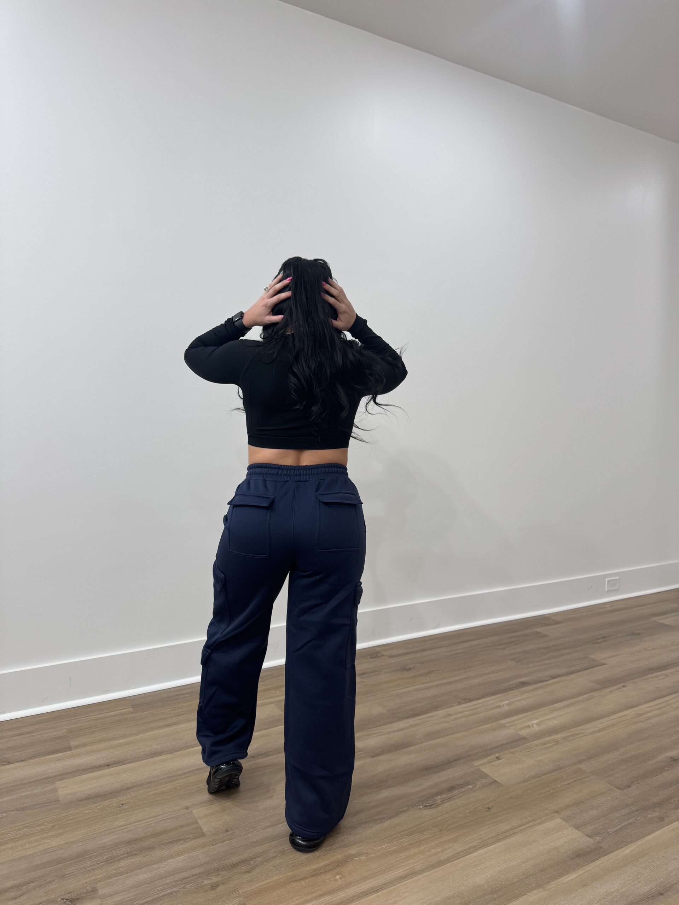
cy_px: 452
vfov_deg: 71.6
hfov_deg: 56.8
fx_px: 628
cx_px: 340
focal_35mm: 24
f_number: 1.78
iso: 125
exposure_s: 1/120
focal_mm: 6.76
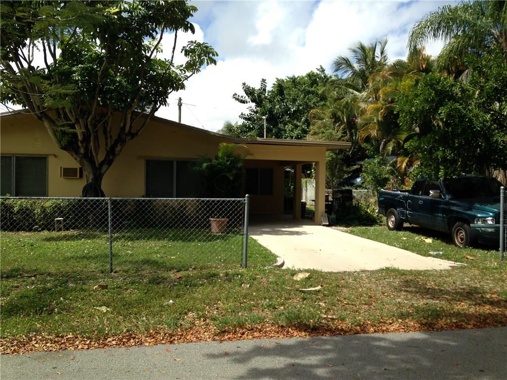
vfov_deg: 42.9
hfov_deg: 55.4
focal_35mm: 33
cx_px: 254
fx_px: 483
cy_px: 190
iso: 80
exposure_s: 1/1642
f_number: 2.4
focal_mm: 4.12
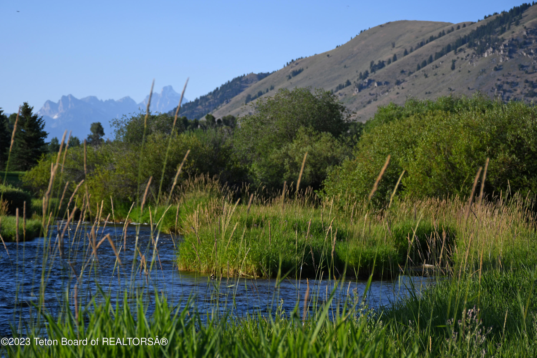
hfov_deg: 17.1
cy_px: 179
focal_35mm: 120
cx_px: 268
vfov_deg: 11.4
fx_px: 1790
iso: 100
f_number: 5.6
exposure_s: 1/500
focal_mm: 80
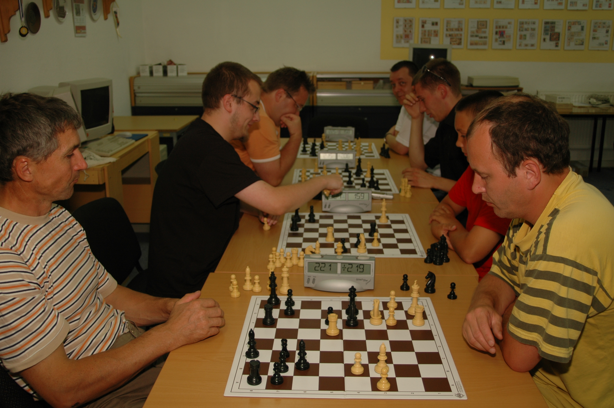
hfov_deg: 53.2
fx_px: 613
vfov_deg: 36.8
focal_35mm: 36
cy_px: 204
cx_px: 307
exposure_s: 1/60
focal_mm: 24
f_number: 4
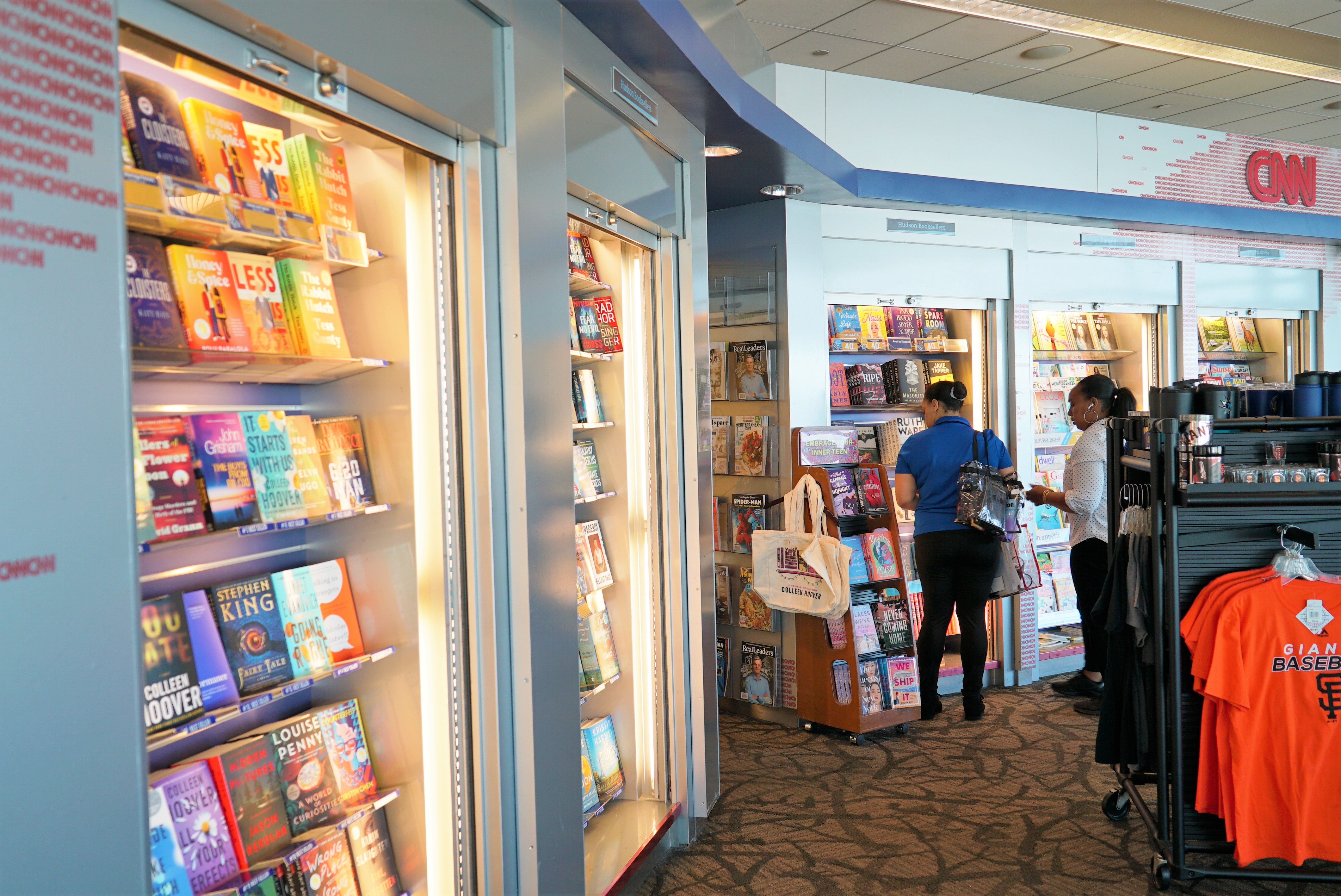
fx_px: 1193
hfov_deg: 58.7
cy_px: 448
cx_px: 670
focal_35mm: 32
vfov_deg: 41.2
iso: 200
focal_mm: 32
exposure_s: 1/60
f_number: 4
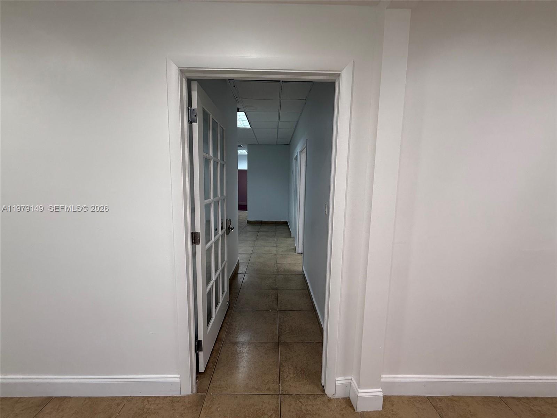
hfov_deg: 102.1
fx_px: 225
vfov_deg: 85.7
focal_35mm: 14
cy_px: 209
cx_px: 278
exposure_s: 1/120
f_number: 2.2
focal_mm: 2.22
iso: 125
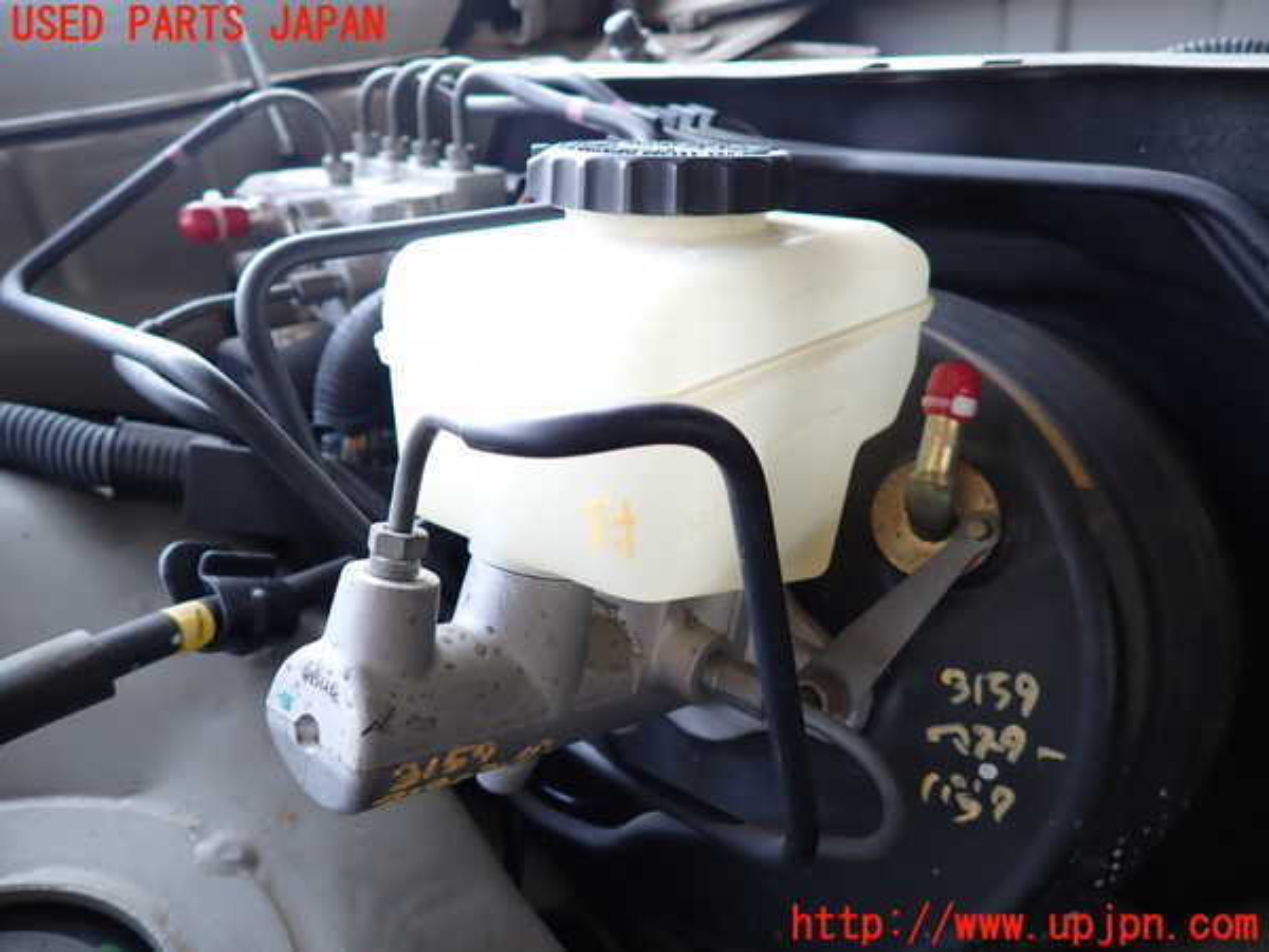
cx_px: 634
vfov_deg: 54.9
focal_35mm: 25
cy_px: 476
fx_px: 916
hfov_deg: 69.4
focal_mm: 4.5
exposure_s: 1/60
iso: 125
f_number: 2
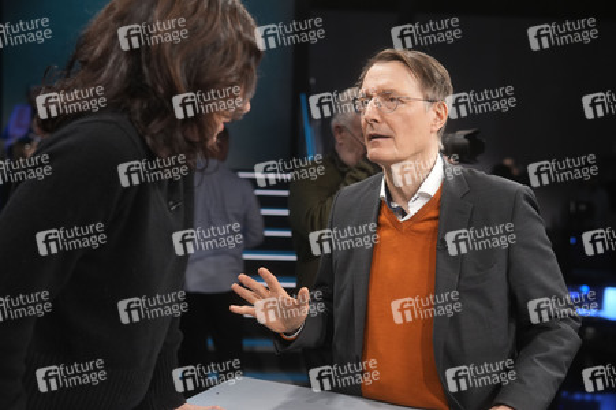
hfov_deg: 43.6
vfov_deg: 29.8
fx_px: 769
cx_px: 308
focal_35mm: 45
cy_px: 205
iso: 640
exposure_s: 1/160
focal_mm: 30
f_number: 2.2
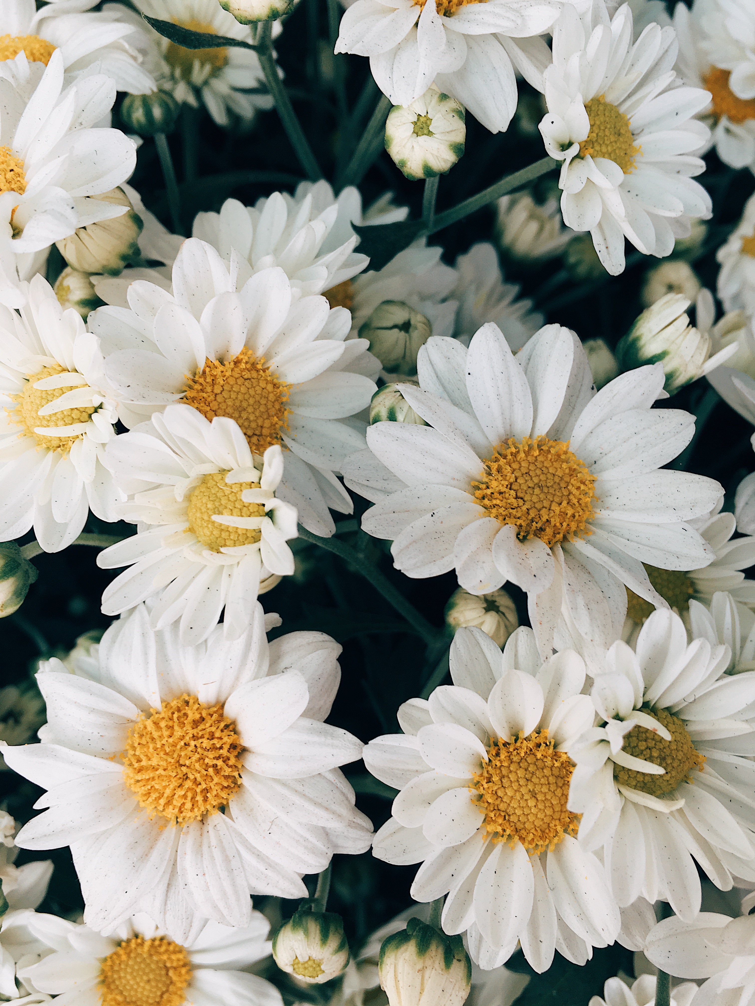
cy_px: 503
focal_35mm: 29
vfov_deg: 61.7
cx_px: 378
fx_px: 843
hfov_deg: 48.2
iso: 25
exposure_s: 1/120
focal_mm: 4.15
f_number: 2.2
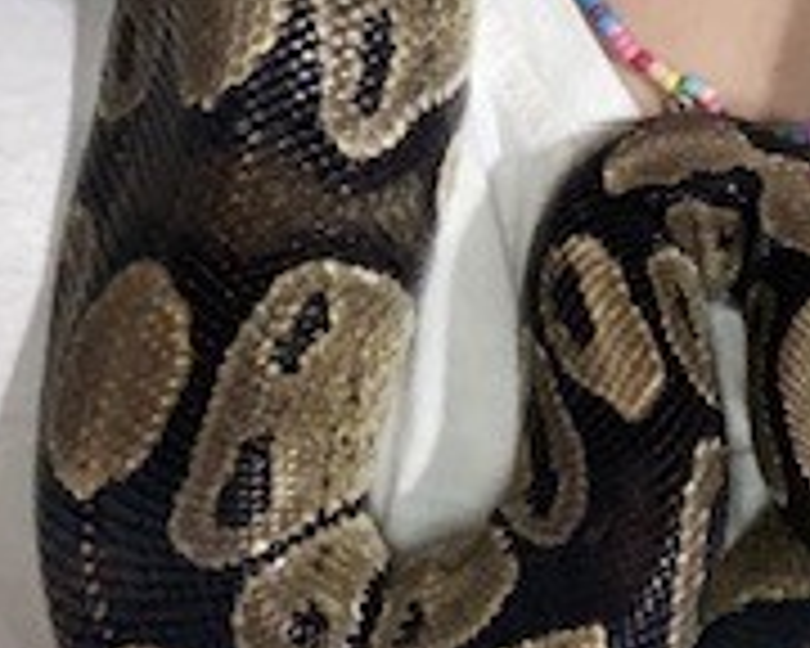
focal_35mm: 111
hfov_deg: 17.0
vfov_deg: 13.1
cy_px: -324
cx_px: 745
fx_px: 2661
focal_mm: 2.87
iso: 160
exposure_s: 1/34
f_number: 2.2
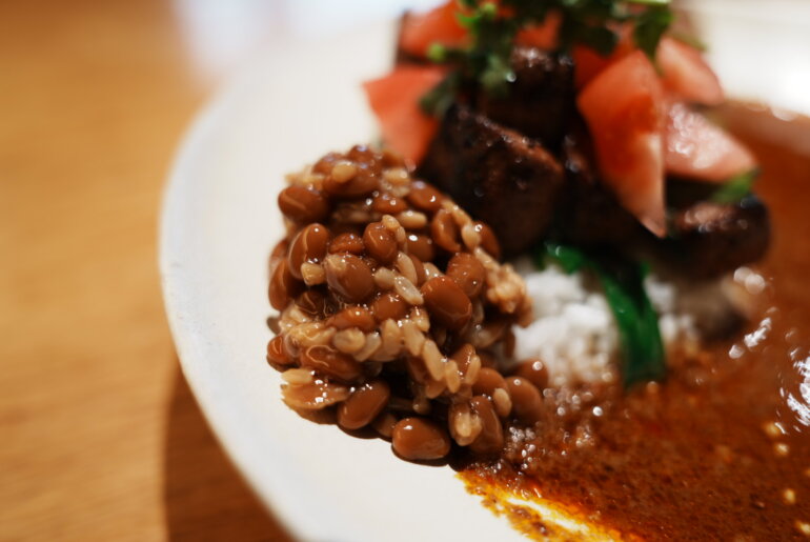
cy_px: 271
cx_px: 405
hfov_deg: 63.6
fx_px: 653
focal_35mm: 29
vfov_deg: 45.1
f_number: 2.8
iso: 100
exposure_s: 1/50
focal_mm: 29
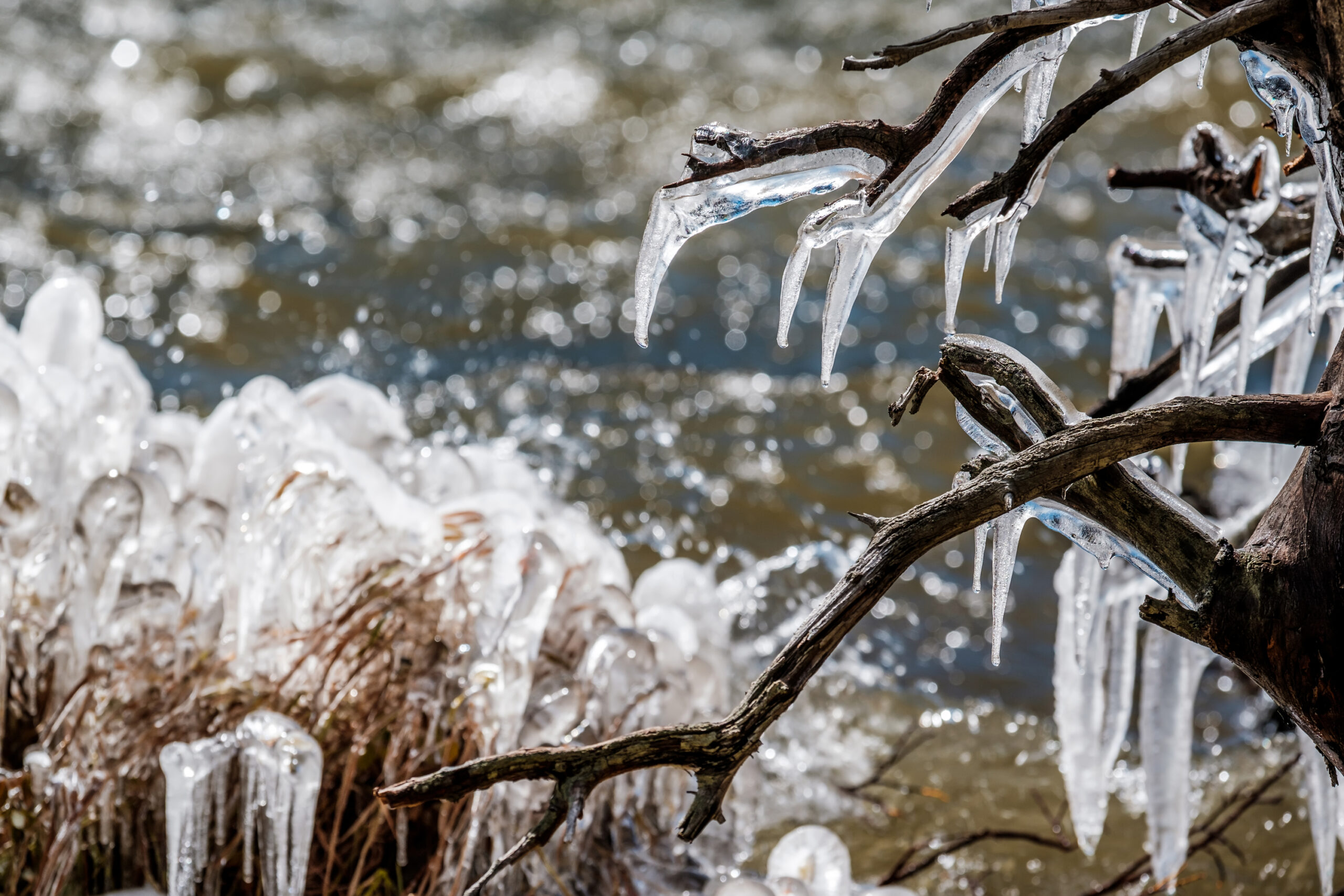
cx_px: 672
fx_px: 6683
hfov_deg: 11.5
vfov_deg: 7.7
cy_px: 448
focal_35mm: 179
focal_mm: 119.2
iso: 200
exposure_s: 1/210
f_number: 5.6
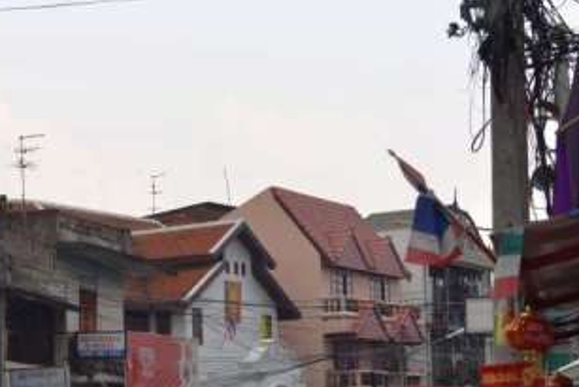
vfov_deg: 13.7
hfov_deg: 20.6
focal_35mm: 99
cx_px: 253
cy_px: 381
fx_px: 1593
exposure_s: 1/100
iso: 100
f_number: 5
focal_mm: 38
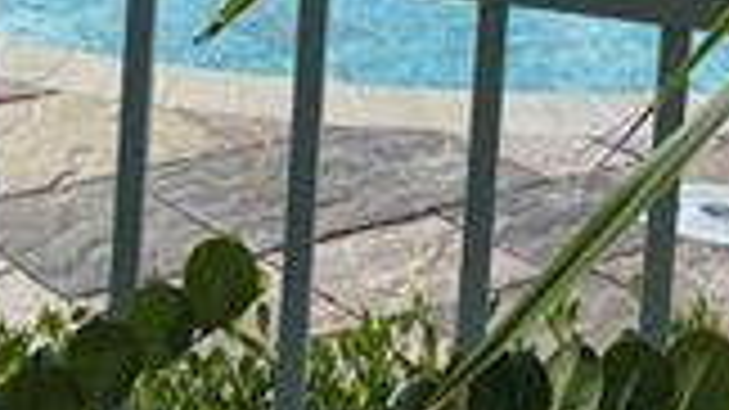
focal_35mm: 134
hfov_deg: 15.6
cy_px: -617
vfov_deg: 8.2
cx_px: -63
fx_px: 2589
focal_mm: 5.96
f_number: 1.6
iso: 50
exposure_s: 1/9091
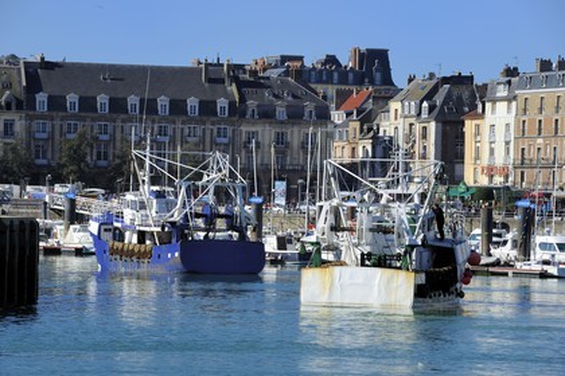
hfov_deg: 10.3
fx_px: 3139
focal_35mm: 200
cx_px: 282
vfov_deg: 6.9
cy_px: 188
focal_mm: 200
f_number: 13
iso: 200
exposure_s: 1/200
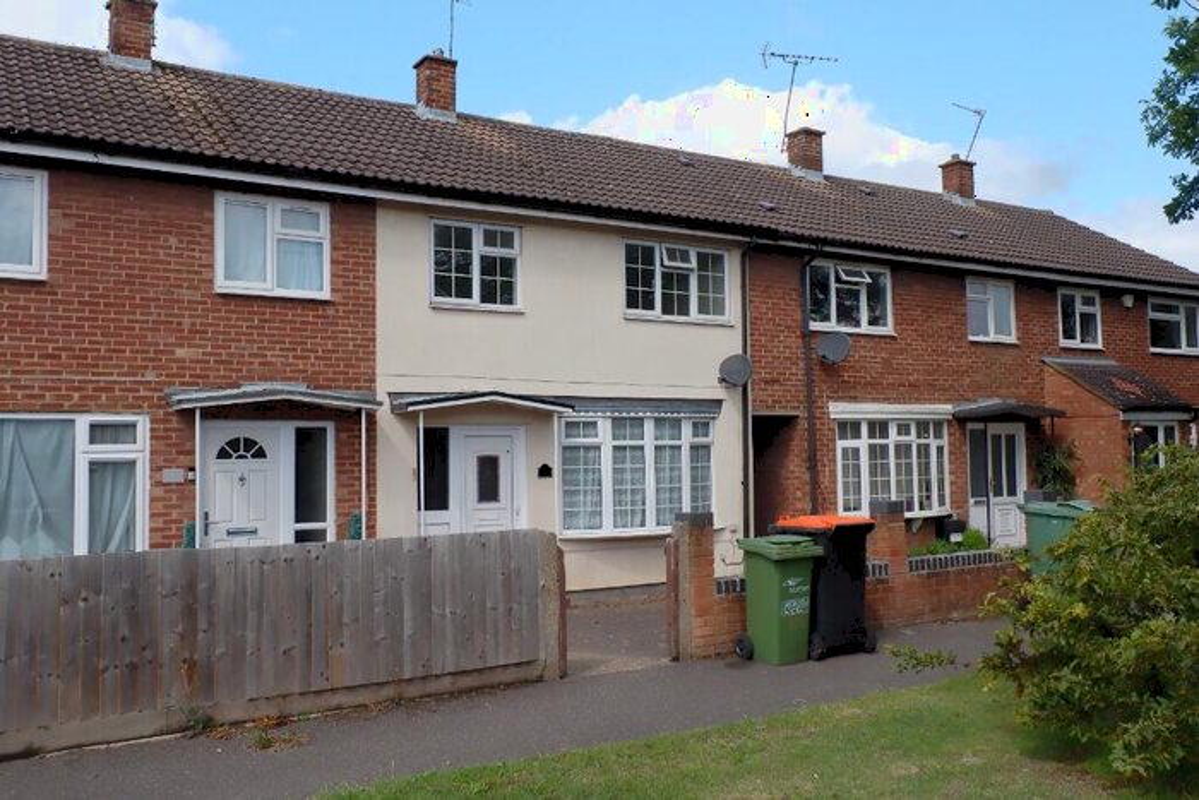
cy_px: 400
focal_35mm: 30
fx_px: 999
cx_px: 600
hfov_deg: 61.9
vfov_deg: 43.6
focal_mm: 20.1
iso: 400
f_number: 10
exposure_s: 1/400
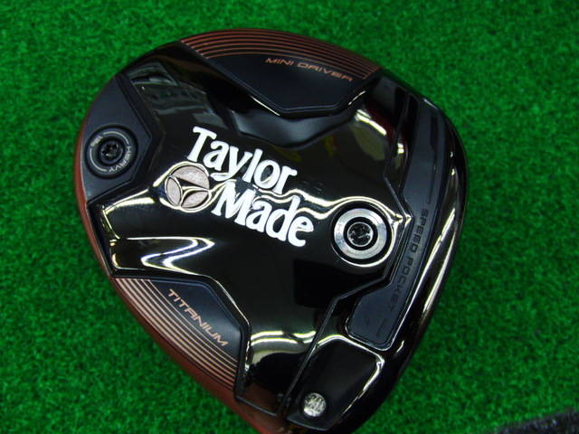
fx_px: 619
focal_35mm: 37
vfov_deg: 38.7
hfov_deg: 50.1
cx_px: 290
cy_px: 217
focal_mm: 6.42
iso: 400
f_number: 3.6
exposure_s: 1/60
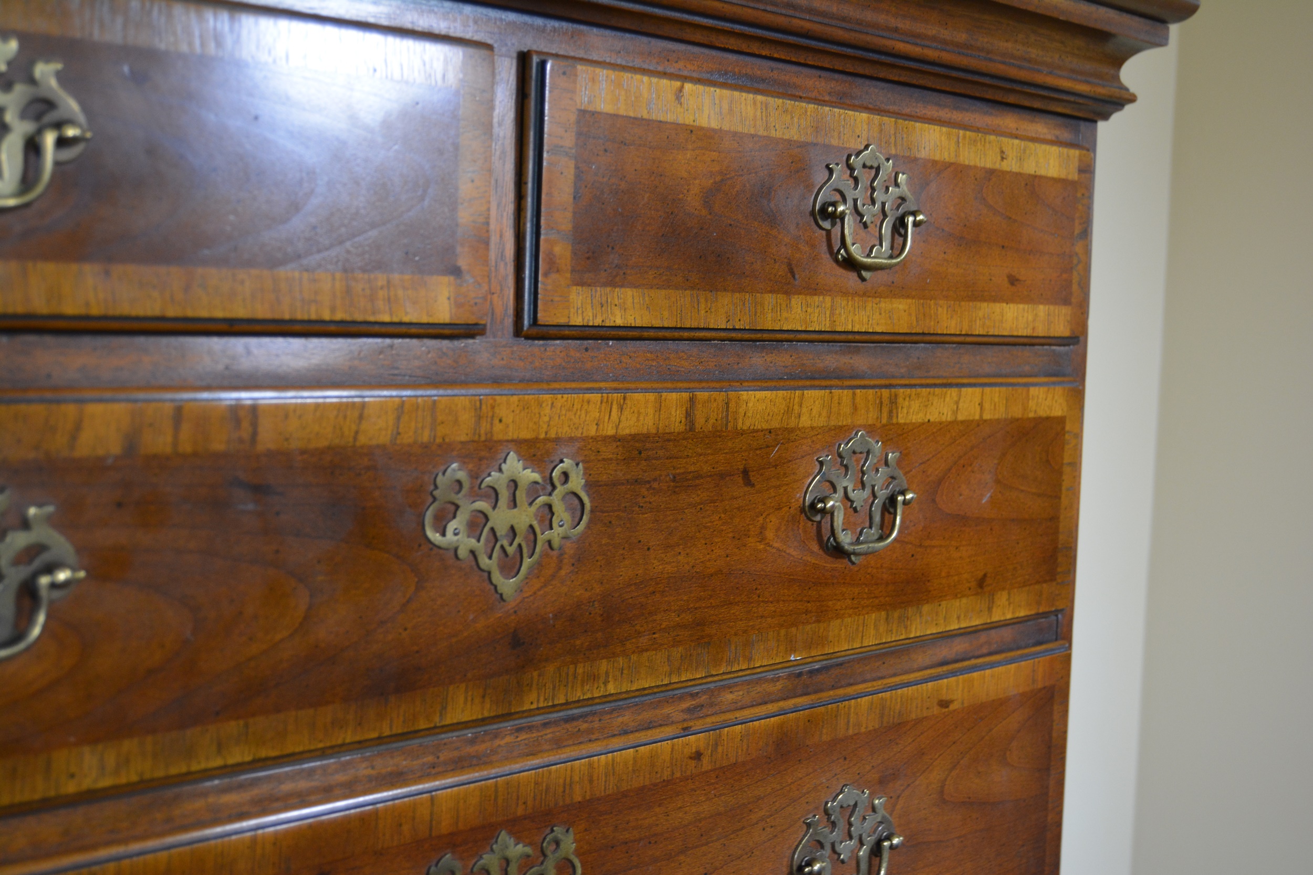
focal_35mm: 46
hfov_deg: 42.3
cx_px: 656
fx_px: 1696
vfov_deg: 28.9
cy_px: 438
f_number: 4.2
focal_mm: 31
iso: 800
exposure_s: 1/50
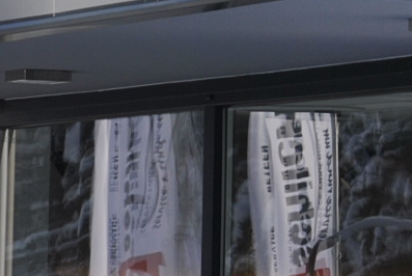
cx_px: -467
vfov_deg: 2.7
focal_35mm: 512
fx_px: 5868
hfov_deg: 4.0
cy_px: 120
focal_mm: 70
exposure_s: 1/640
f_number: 6.3
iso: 100
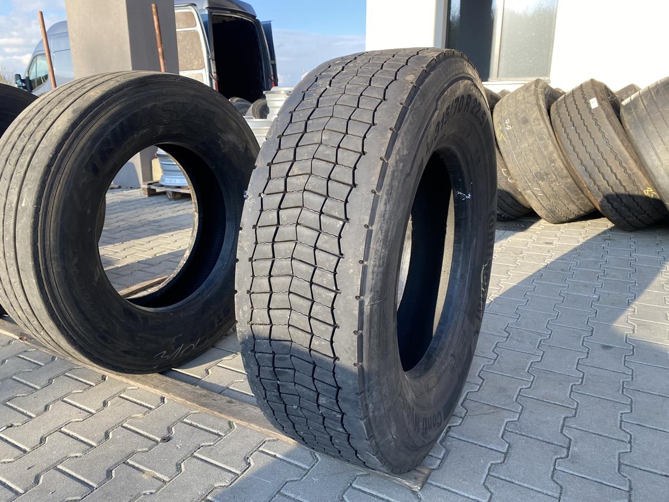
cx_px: 334
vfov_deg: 53.1
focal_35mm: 26
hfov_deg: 67.3
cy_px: 251
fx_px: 502
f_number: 1.8
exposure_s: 1/296
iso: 32
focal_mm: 4.25
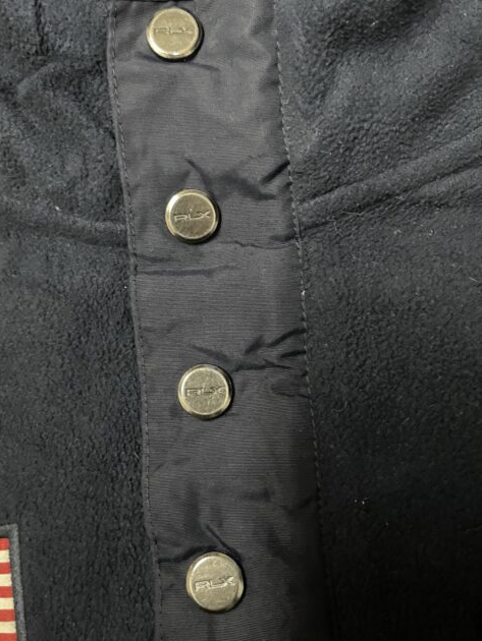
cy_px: 293
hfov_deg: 42.9
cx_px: 205
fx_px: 612
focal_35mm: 33
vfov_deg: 55.3
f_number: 1.6
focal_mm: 4.2
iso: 1000
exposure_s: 1/25
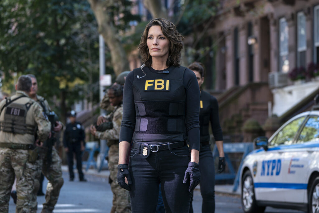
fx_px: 1285
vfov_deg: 9.5
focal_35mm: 145
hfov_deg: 14.2
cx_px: 160
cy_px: 106
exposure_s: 1/200
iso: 640
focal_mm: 145
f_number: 5.6
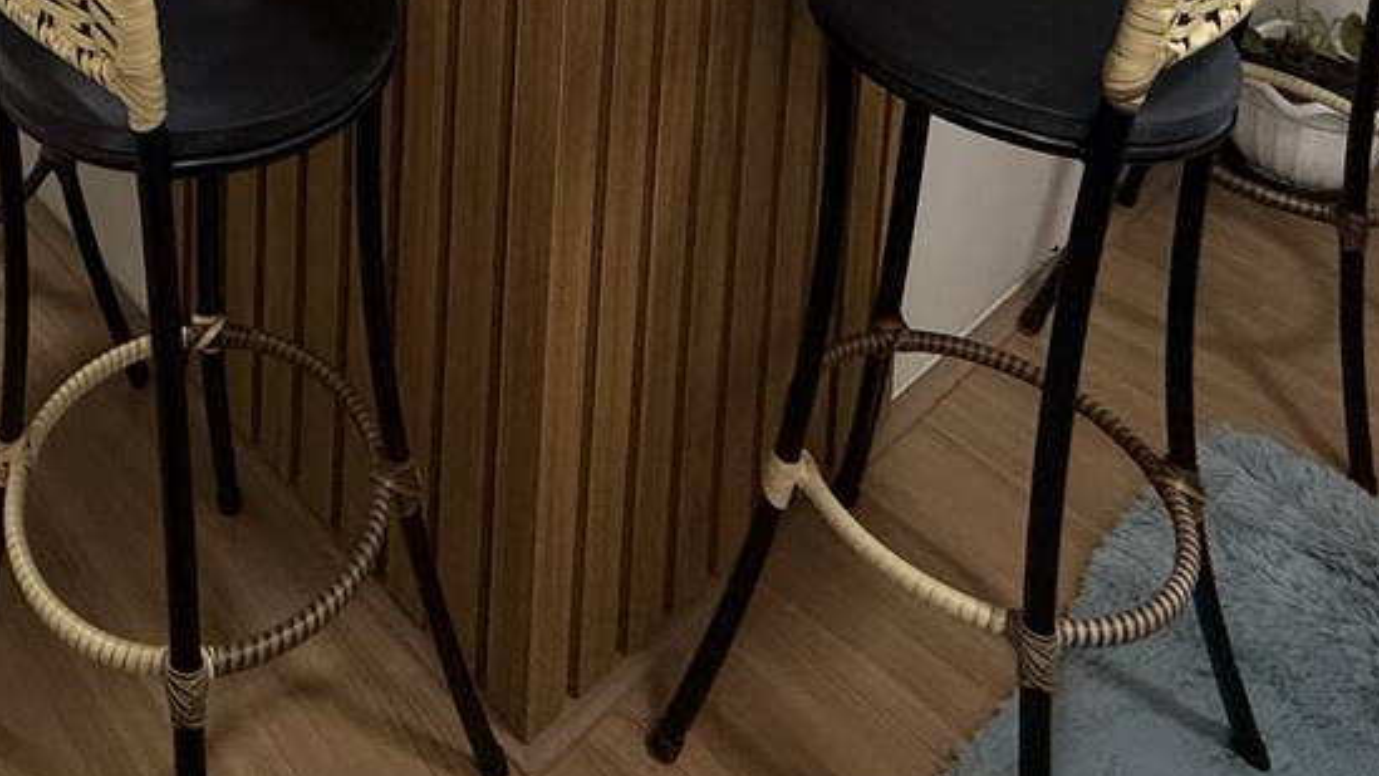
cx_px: 309
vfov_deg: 21.9
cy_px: -527
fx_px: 1463
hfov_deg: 48.1
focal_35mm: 40
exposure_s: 1/60
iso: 200
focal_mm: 2.22
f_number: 2.2
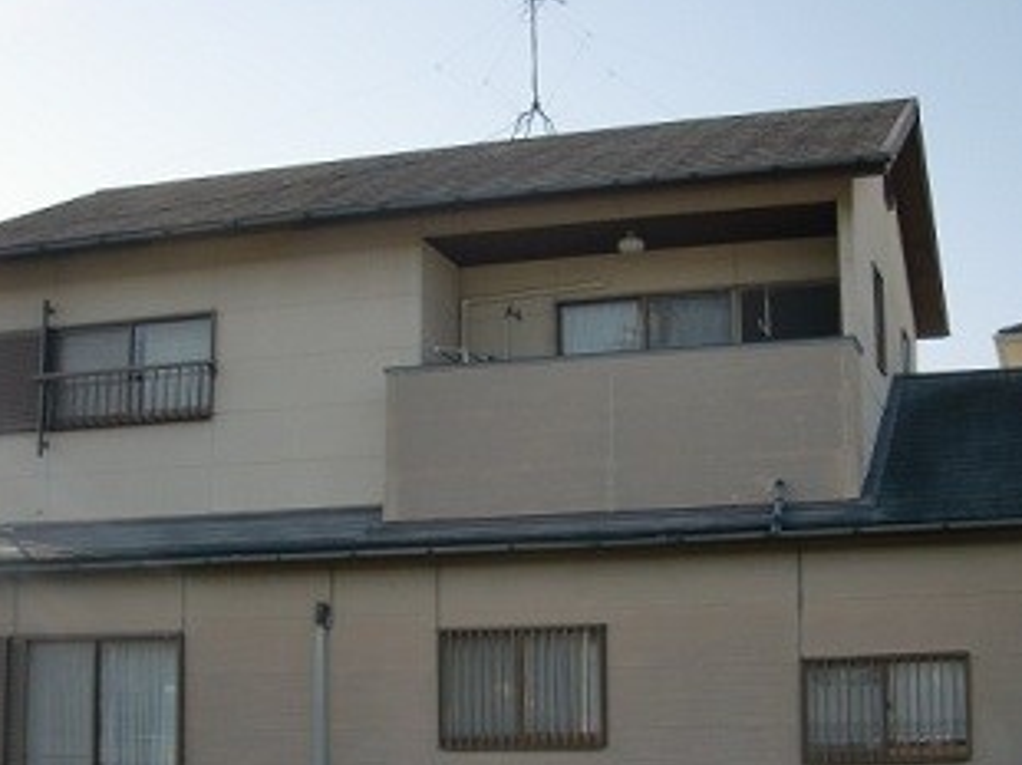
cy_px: 508
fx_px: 1623
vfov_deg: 26.4
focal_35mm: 55
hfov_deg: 34.9
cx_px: 597
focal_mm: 6.66
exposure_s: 1/400
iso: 64
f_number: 3.9
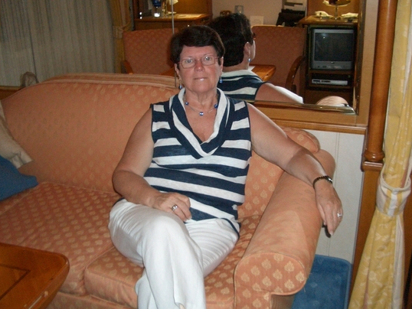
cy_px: 154
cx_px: 206
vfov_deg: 36.8
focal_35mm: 39
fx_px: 464
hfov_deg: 47.8
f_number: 2.6
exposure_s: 1/60
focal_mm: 5.8
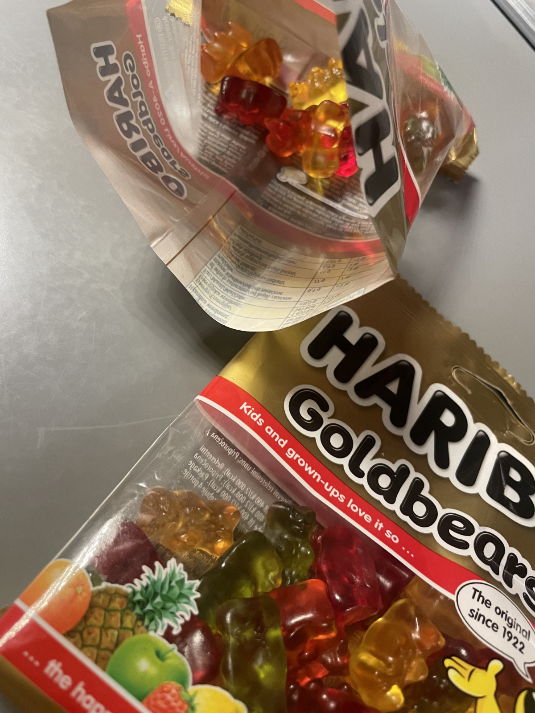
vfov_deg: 67.3
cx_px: 268
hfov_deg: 53.1
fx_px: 536
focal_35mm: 26
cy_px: 356
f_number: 1.6
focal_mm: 4.2
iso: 320
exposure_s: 1/50
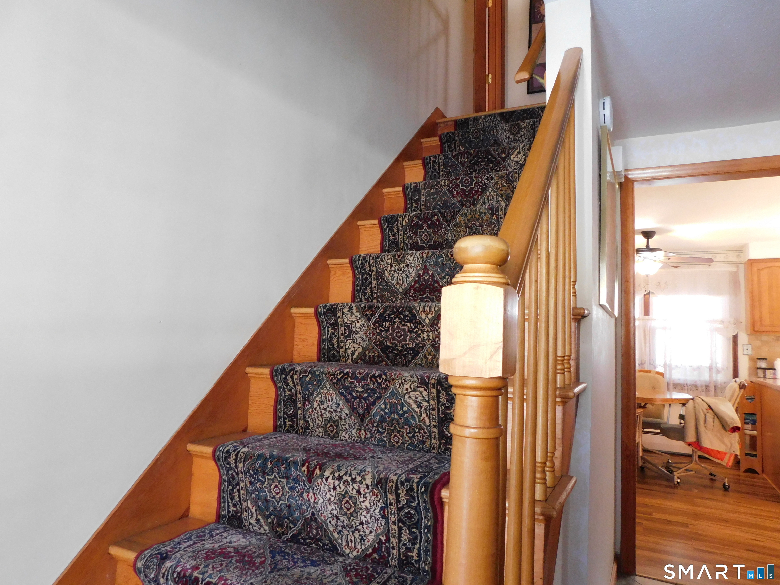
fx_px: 518
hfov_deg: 73.9
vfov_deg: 58.9
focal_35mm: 23
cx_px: 390
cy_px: 292
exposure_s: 1/15
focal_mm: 4
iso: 400
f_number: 3
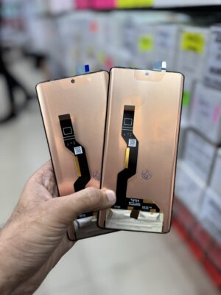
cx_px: 110
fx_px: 204
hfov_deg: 56.8
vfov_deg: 71.6
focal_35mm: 24
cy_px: 148
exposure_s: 1/100
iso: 200
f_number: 1.78
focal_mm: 6.76
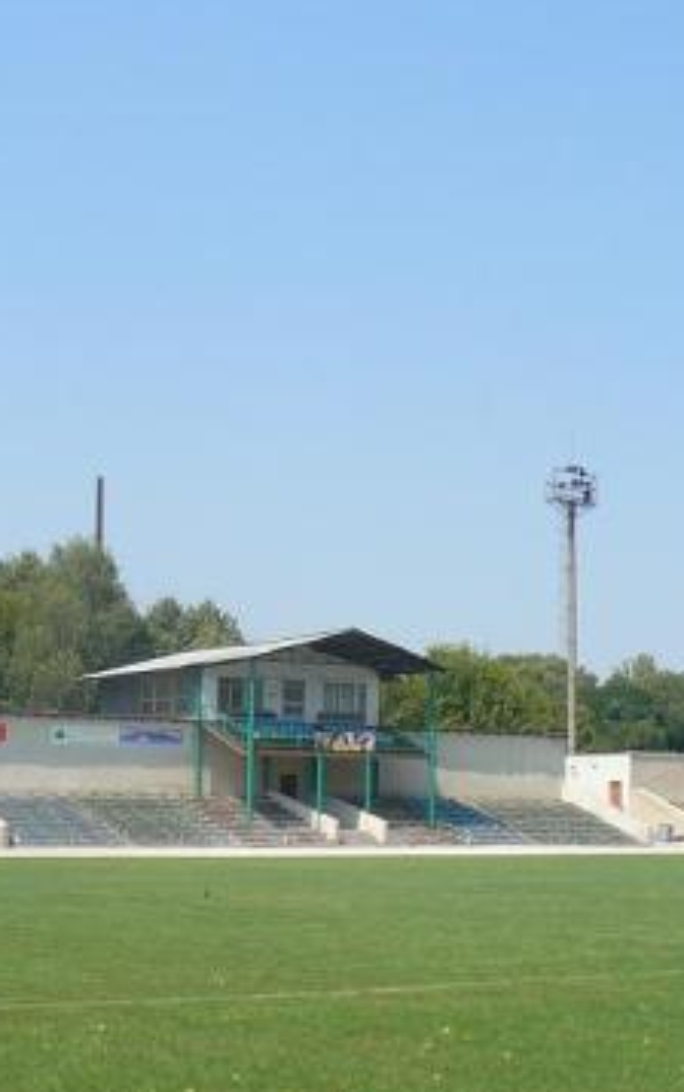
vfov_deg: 31.9
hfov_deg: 20.2
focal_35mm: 64
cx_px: 217
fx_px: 1907
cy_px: 653
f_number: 8
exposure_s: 1/160
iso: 100
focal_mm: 4.9
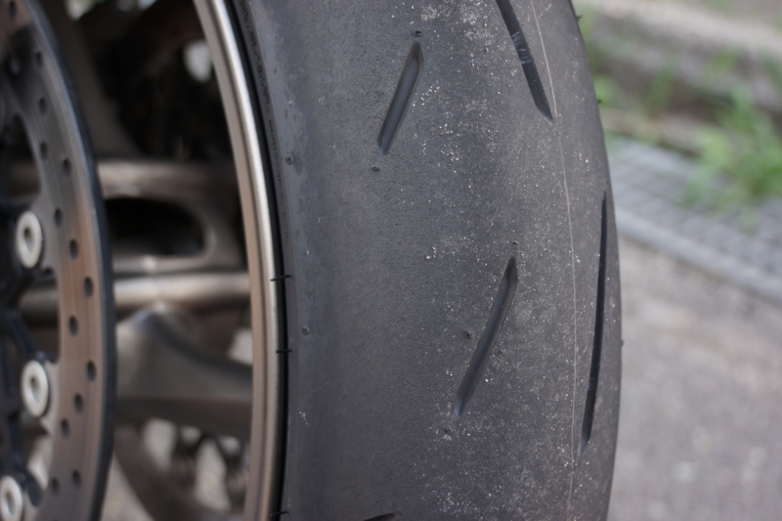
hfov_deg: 41.1
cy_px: 260
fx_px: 1042
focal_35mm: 48
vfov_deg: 28.1
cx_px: 391
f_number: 4.5
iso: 200
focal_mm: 32
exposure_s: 1/60
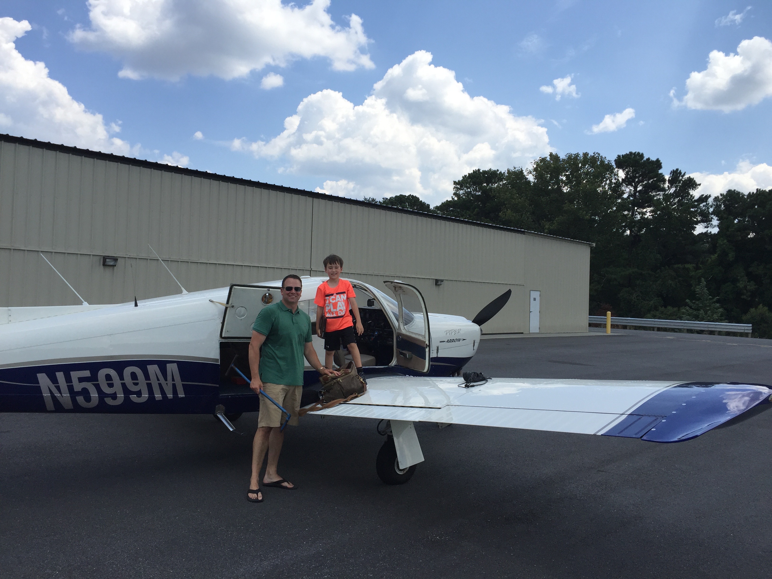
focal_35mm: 29
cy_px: 290
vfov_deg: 48.2
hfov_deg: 61.7
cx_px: 386
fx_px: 647
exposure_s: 1/2198
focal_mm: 4.15
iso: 32
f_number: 2.2
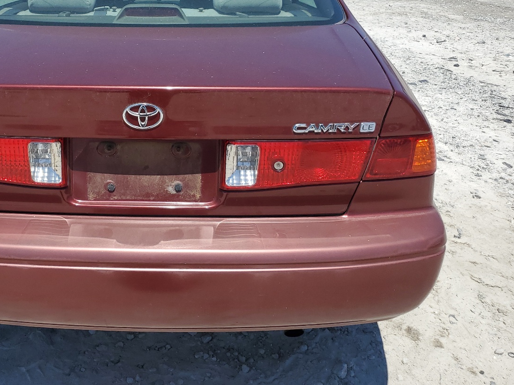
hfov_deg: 47.8
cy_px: 131
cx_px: 153
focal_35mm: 38
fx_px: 564
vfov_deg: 37.3
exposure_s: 1/5000
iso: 50
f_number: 1.5
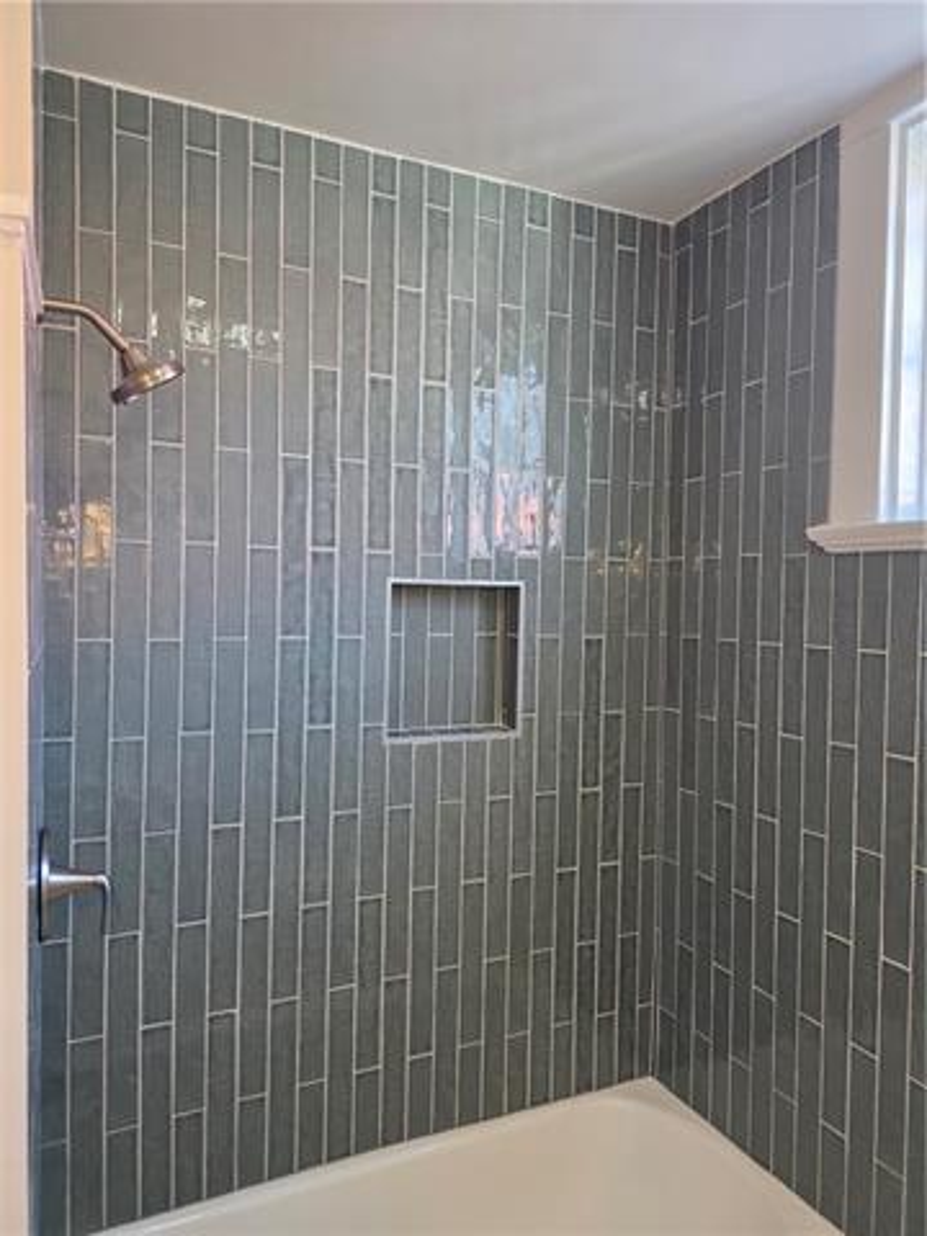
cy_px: 618
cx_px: 464
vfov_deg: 73.9
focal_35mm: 23
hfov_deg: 58.9
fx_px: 821
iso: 250
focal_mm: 6.3
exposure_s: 1/120
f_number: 1.7
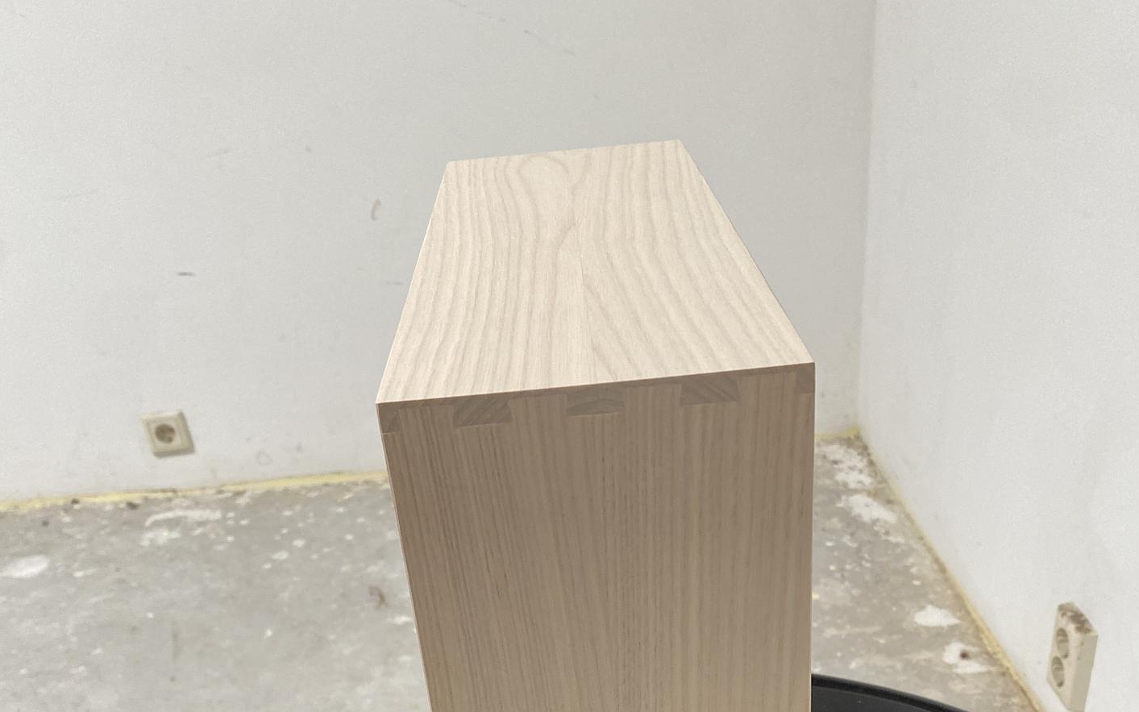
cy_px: 620
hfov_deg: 50.4
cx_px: 554
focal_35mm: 39
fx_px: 1211
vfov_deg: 31.5
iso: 125
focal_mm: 4.25
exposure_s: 1/112
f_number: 1.8
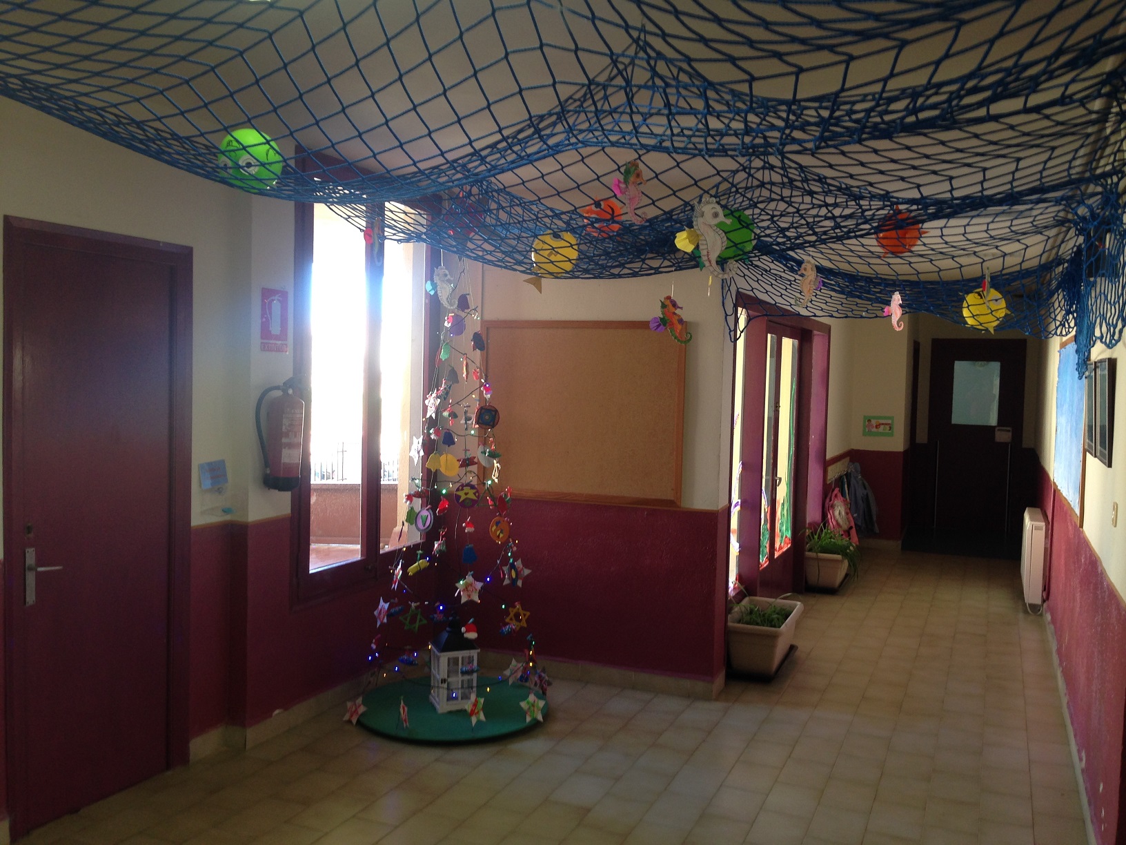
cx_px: 563
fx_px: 1073
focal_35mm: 33
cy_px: 422
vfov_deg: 42.9
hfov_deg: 55.4
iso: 50
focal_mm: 4.12
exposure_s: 1/30
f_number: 2.4
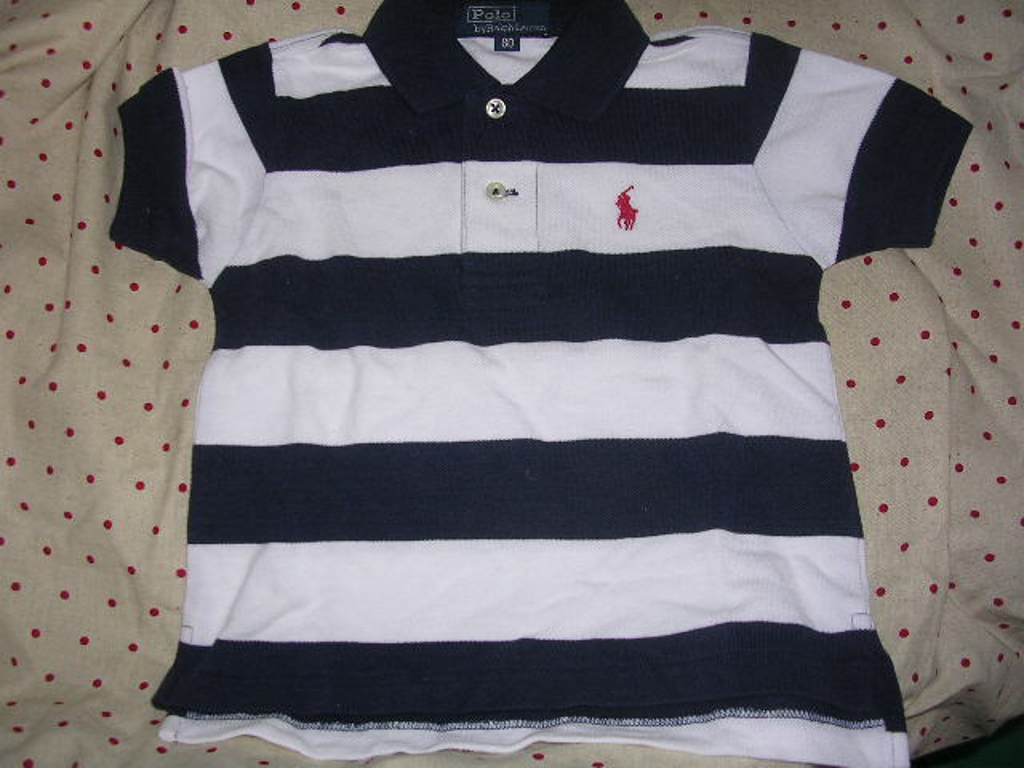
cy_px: 384
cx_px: 512
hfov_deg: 49.0
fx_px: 1124
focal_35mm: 38
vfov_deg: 37.7
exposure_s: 1/60.1
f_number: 2.8
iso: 50
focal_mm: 5.8
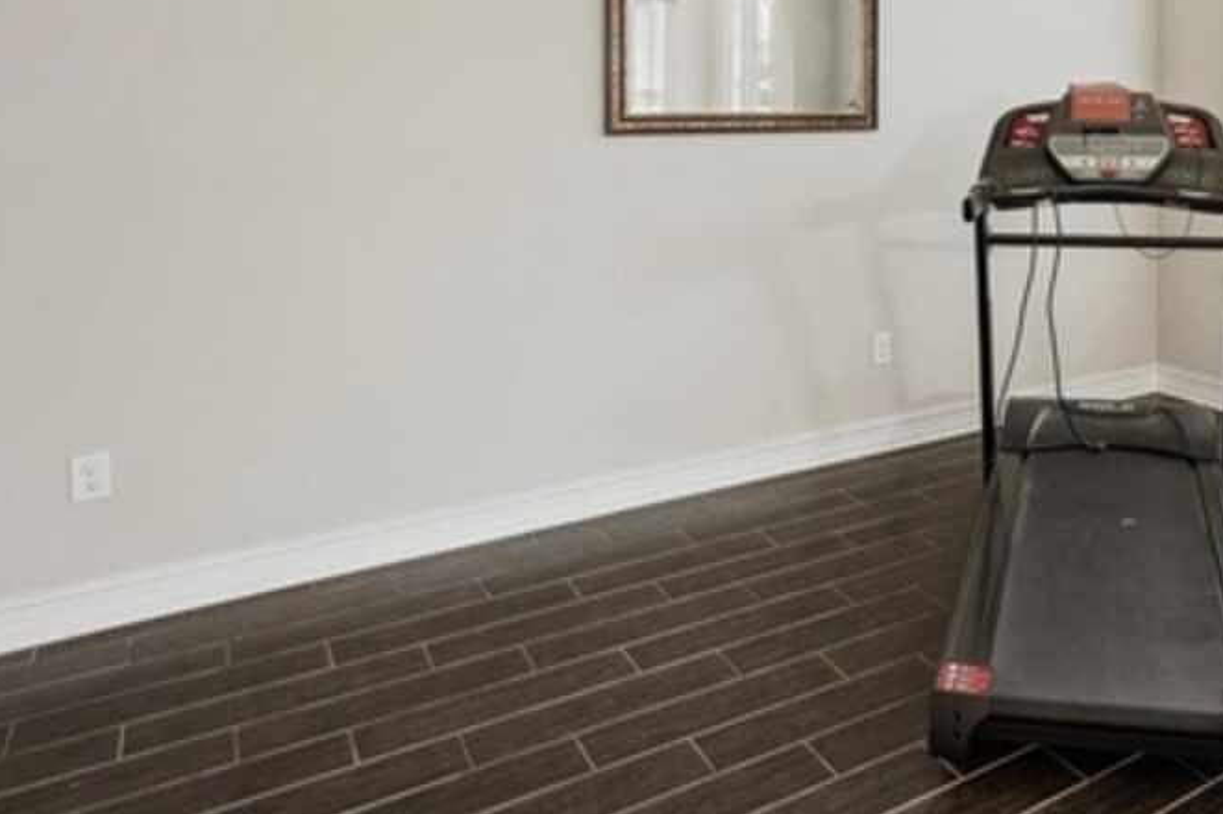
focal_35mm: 31
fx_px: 1053
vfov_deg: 39.7
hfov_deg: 56.9
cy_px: 107
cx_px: 938
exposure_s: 1/8
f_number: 7.1
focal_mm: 16
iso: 400
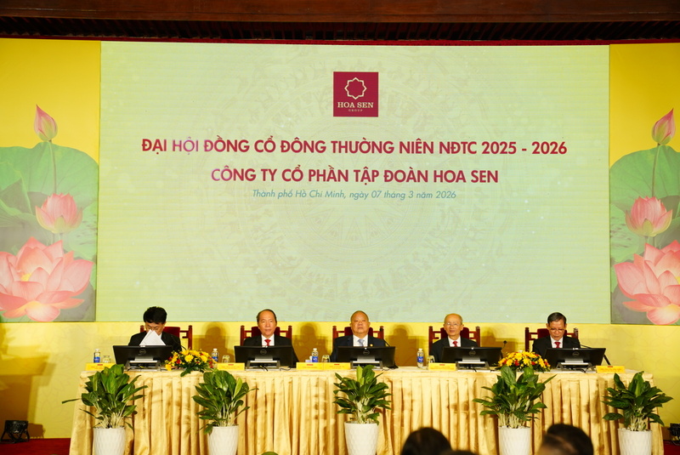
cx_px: 340
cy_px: 228
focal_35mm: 70
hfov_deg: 28.8
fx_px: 1323
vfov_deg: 19.5
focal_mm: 70
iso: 800
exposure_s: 1/250
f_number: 3.2
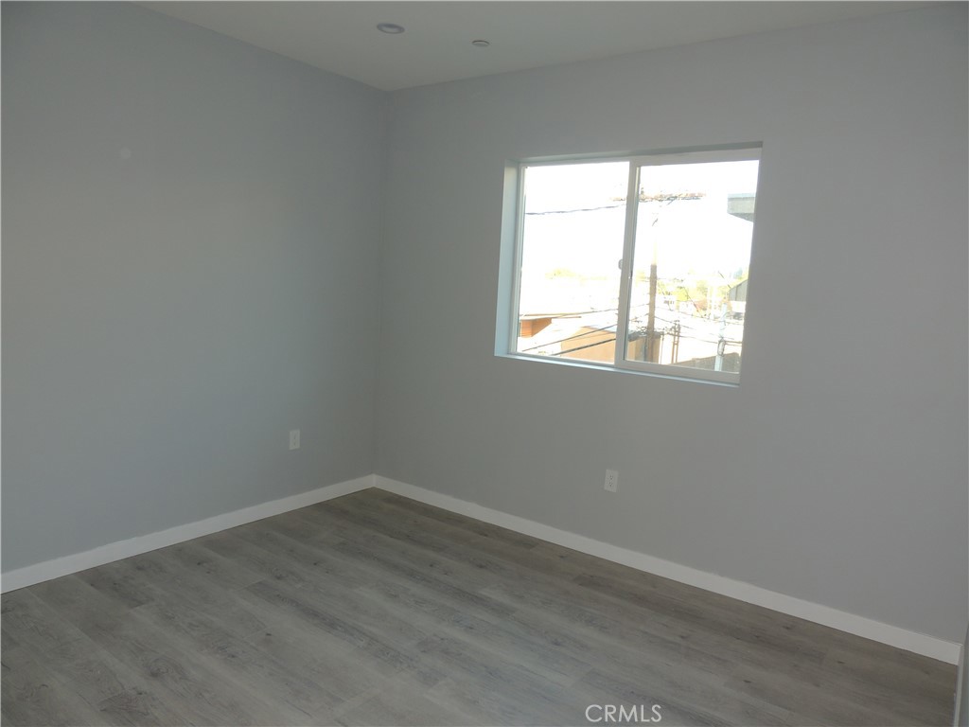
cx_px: 484
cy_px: 364
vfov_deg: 56.8
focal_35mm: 24
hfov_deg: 71.6
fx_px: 672
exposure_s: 1/60
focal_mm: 4.3
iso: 100
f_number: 3
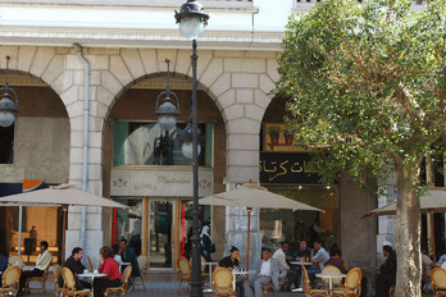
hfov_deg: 34.4
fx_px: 718
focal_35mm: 58
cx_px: 183
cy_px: 154
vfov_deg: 23.4
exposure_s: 1/125
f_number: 5.6
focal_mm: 32
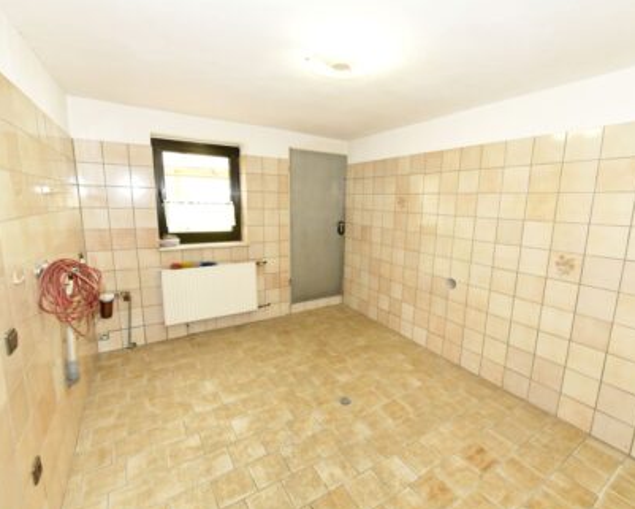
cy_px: 257
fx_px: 301
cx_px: 333
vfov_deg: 80.4
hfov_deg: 93.0
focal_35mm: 16
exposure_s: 1/60
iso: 6400
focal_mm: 14
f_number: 7.1
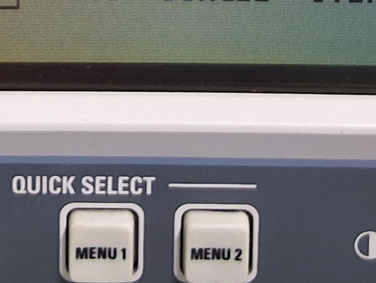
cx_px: 138
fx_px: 1391
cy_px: -298
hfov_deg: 15.4
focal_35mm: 128
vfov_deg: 10.6
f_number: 1.9
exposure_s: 1/40
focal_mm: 2.91
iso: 200
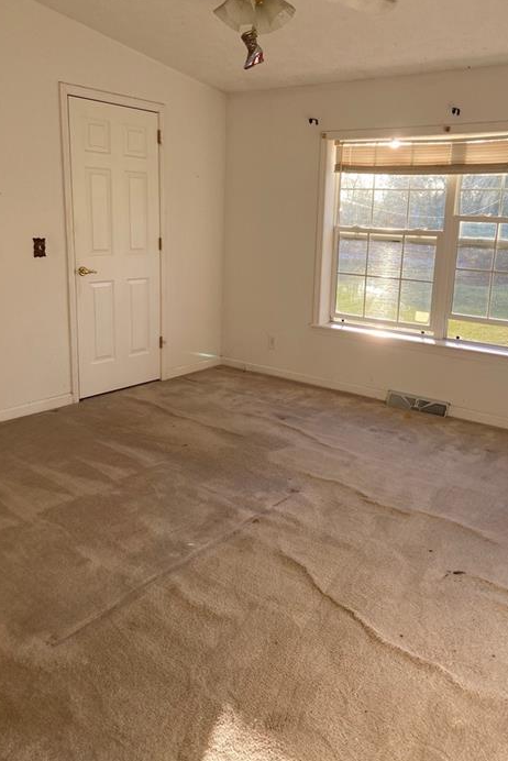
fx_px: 634
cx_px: 287
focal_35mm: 30
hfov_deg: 43.6
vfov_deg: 61.8
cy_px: 346
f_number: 1.8
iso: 32
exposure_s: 1/169
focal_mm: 4.25
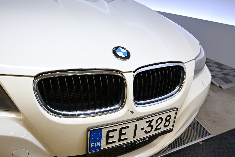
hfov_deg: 63.2
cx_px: 118
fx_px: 191
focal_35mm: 29
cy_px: 78
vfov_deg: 44.6
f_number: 5
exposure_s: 1/100
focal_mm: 19.5
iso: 1000
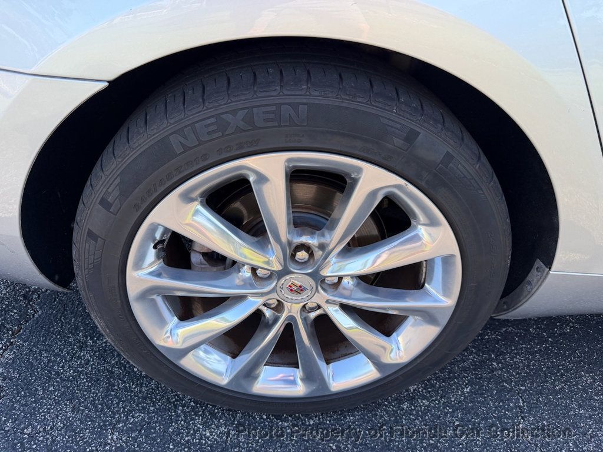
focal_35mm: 24
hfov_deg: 71.6
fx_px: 418
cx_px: 302
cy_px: 226
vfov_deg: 56.8
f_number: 1.78
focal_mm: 6.76
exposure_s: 1/660
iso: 100
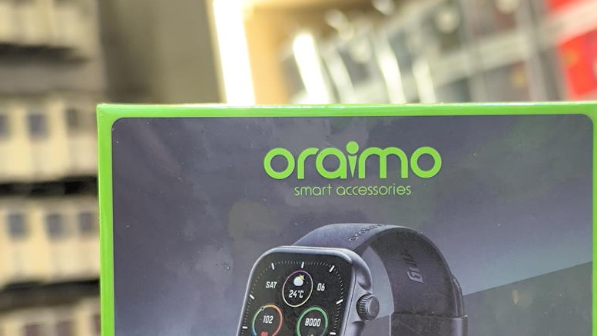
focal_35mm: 86
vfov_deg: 14.0
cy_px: 286
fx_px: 1361
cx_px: 330
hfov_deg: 24.7
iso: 500
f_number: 1.65
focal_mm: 6.14
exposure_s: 1/50
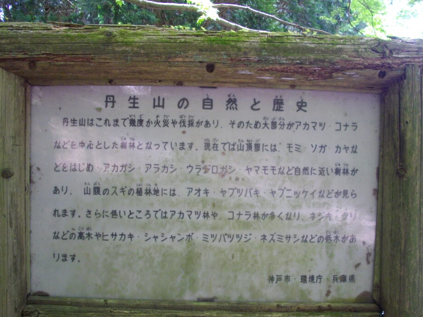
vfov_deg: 35.1
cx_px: 202
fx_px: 501
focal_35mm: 41
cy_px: 172
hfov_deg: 45.8
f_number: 2.8
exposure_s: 1/80
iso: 200
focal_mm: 6.2
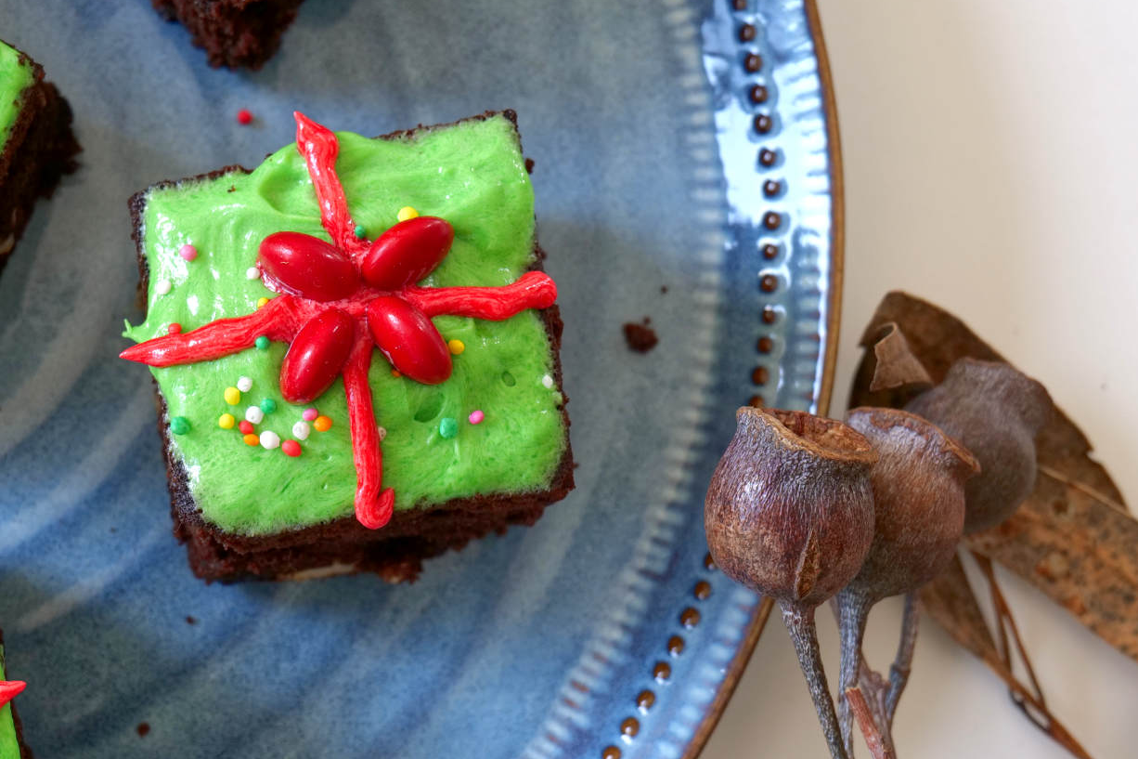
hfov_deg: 21.6
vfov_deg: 14.5
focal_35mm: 94
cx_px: 334
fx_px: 2971
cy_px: 366
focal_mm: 60
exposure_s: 1/60
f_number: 8
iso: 1250
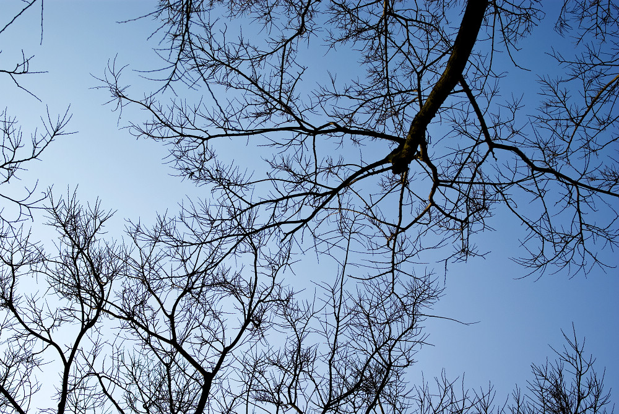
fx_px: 800
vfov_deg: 29.0
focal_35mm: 46
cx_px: 310
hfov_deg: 42.3
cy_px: 207
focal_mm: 31
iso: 100
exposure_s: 1/640
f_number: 4
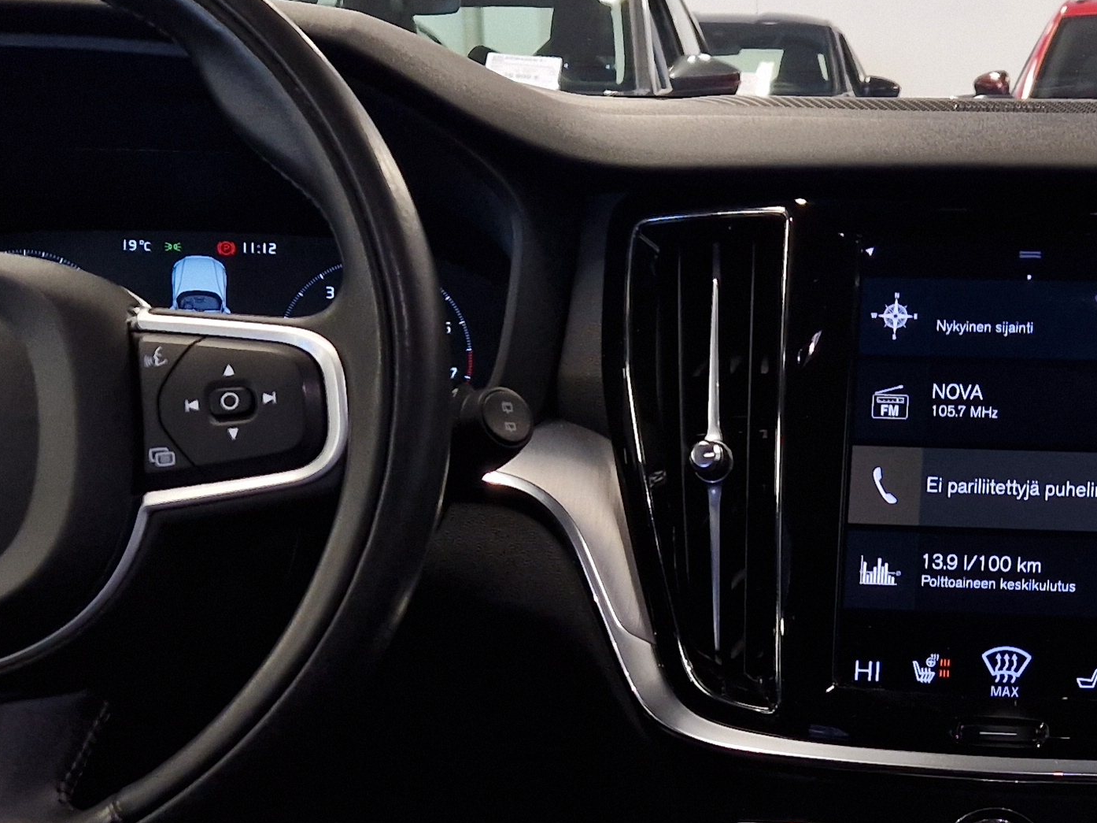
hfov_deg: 28.3
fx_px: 2091
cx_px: 977
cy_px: 823
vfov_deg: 21.5
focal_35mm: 66
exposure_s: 1/100
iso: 200
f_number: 1.8
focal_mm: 5.4
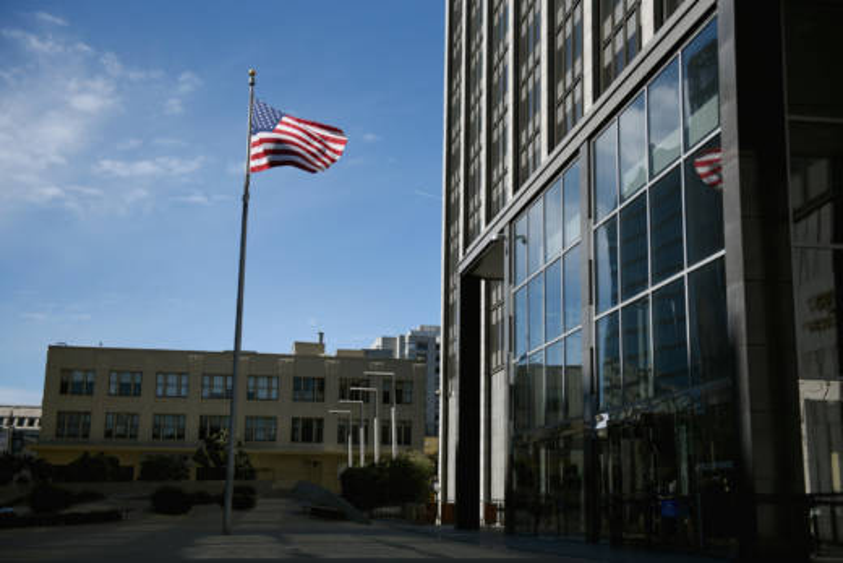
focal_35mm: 48
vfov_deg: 28.1
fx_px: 1124
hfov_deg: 41.1
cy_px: 282
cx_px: 422
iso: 125
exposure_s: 1/4000
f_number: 2.8
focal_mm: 48
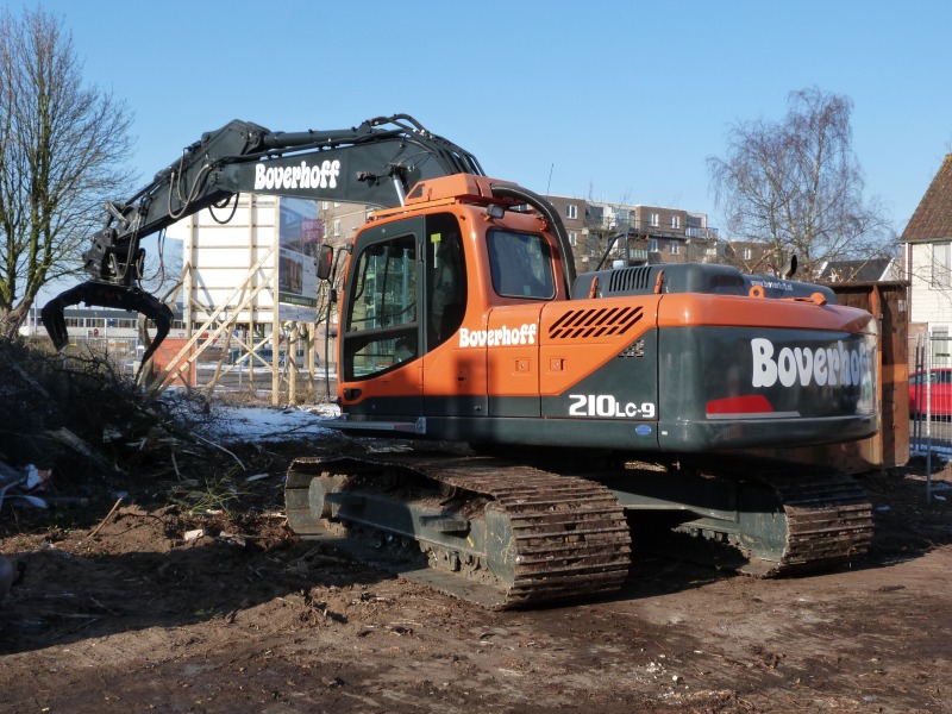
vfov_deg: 37.7
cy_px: 357
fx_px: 1045
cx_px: 476
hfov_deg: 49.0
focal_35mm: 38
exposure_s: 1/250
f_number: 5.6
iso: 125
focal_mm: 6.8
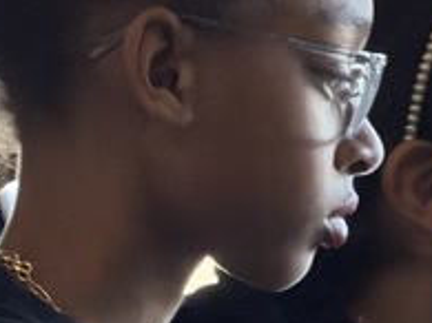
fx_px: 13096
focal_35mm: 1050
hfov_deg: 1.9
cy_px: 476
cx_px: 713
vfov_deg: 1.4
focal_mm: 16.89
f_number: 2.8
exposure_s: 1/85
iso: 500
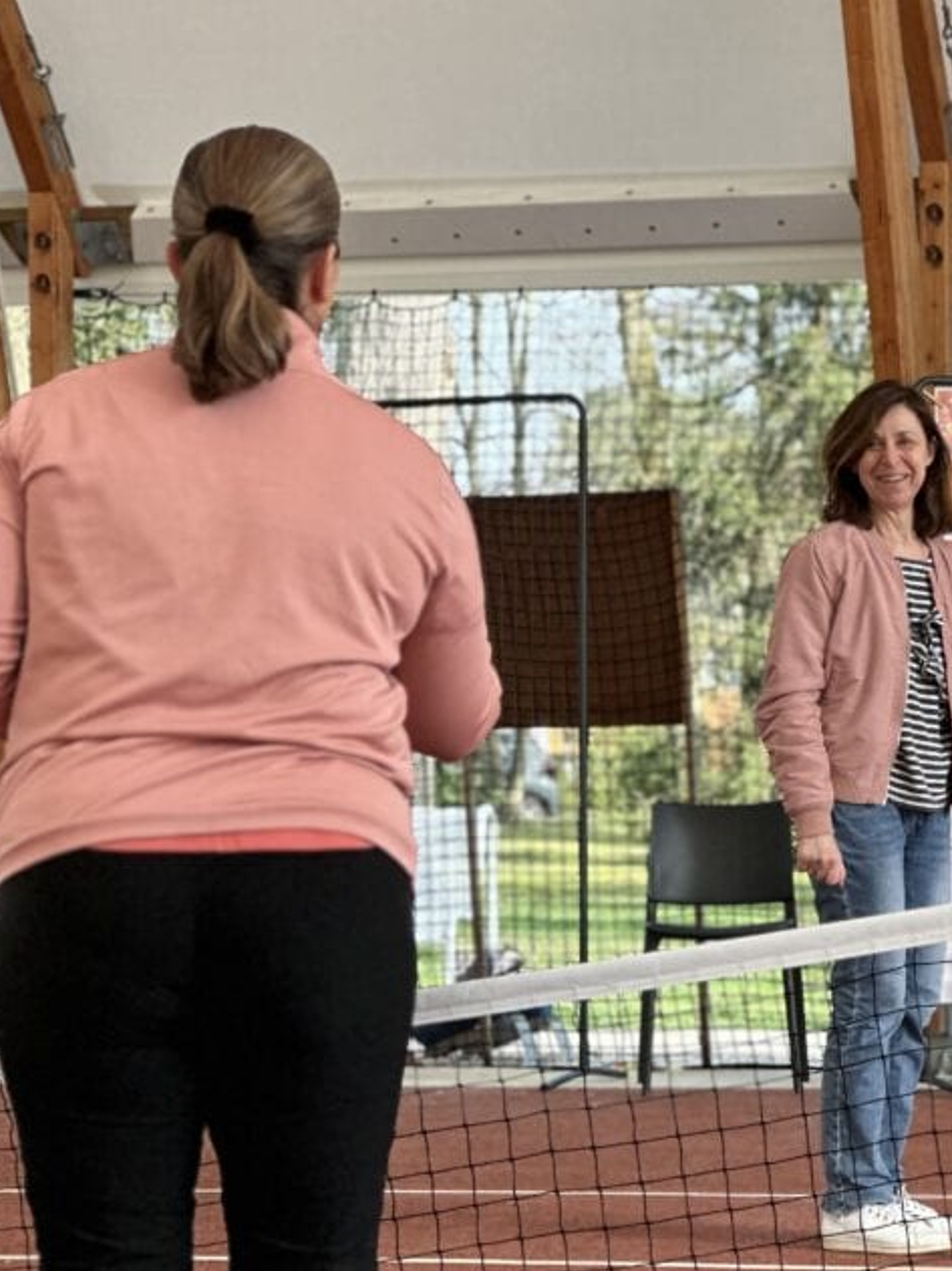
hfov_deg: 11.8
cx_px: 743
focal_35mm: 125
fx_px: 4585
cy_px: 739
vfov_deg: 15.8
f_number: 2.8
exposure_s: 1/121
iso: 40
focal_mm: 9
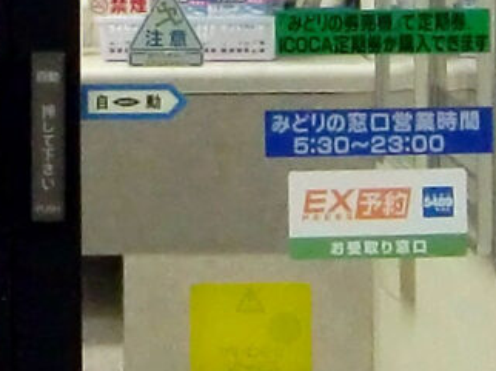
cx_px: -11
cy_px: -180
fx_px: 5240
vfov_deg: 4.0
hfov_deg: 5.4
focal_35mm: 366
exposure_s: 1/100
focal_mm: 8.2
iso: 400
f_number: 3.3
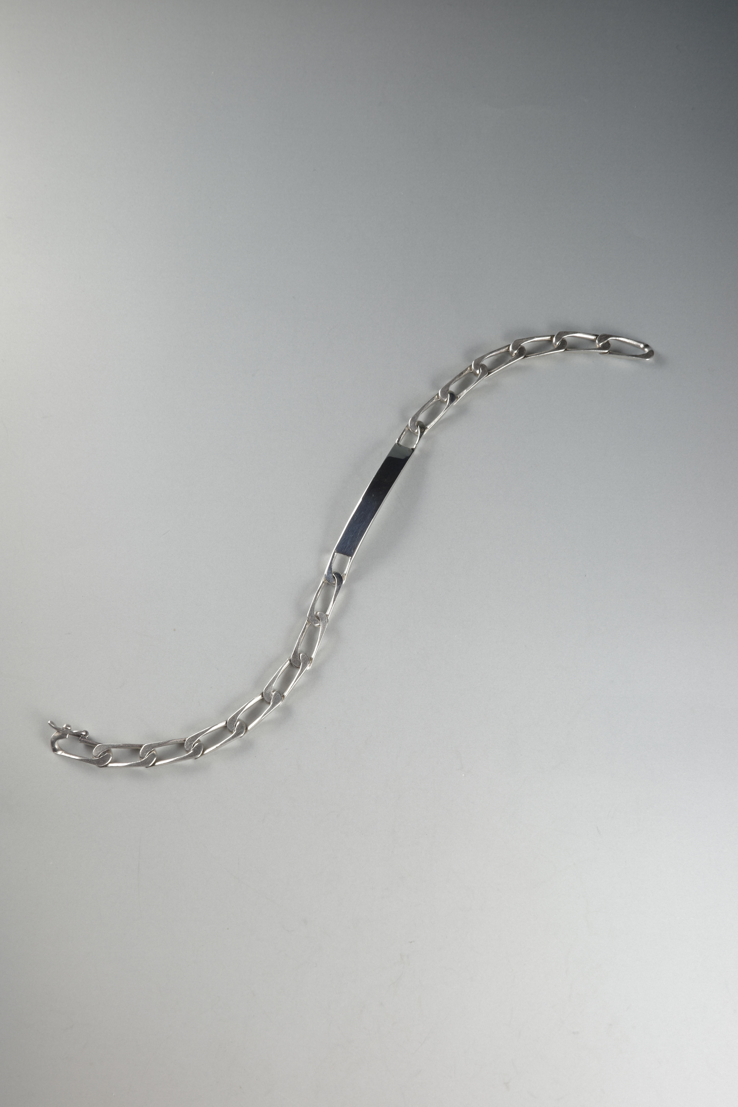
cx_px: 369
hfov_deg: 33.4
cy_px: 554
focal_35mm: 40
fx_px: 1230
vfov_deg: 48.5
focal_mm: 26
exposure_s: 1/8
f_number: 9
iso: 100
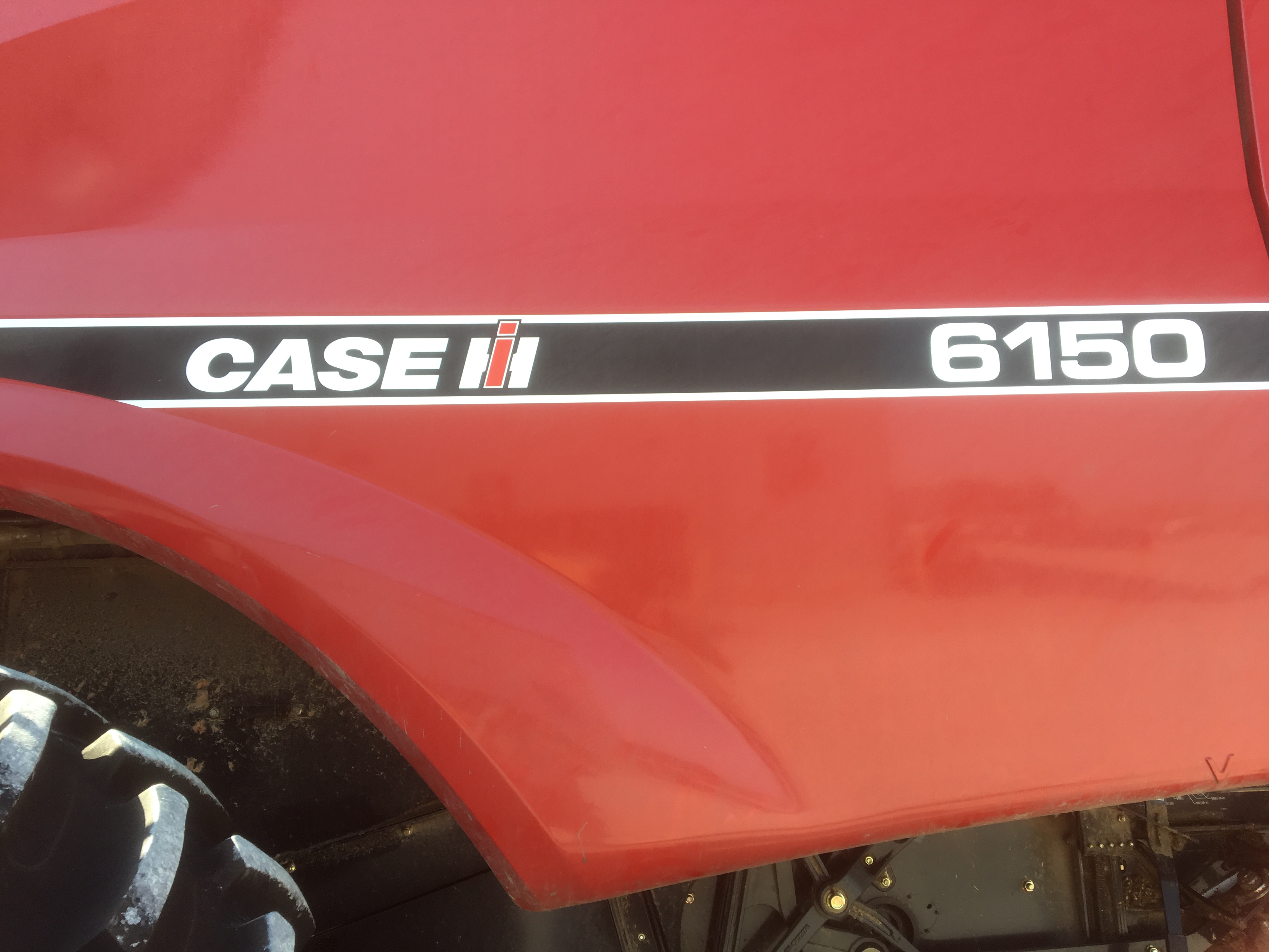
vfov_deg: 48.2
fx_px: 1063
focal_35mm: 29
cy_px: 476
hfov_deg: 61.7
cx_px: 634
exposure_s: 1/165
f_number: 2.2
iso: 25
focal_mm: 4.15
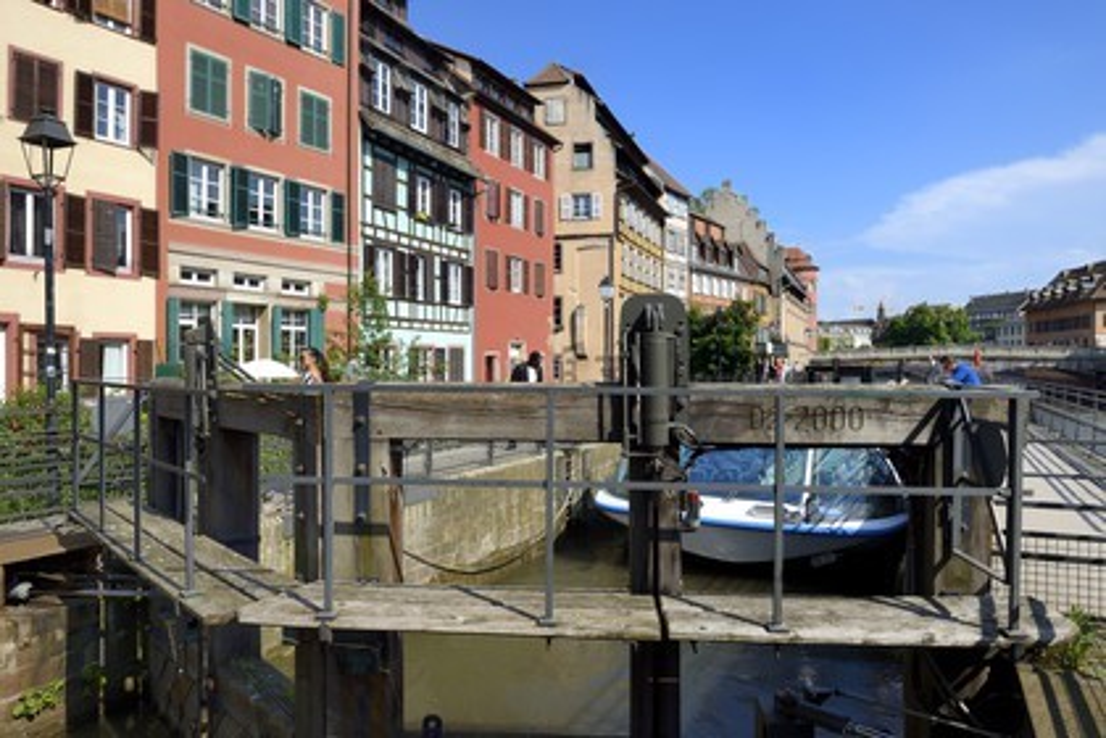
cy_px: 369
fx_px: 737
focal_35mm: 24
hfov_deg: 73.7
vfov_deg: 53.1
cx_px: 553
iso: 200
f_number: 14
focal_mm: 24
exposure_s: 1/160
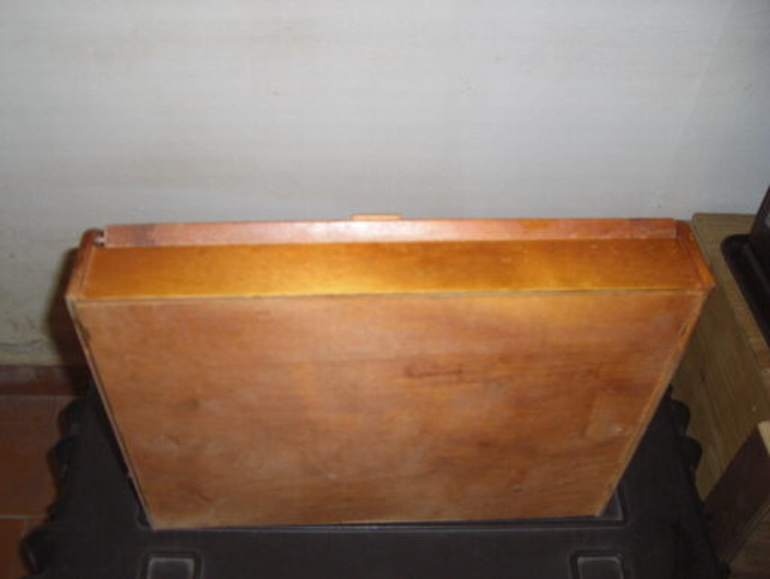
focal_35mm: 38
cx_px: 385
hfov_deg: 48.9
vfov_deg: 37.8
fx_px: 846
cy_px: 290
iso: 200
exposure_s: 1/60
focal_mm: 6.2
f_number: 2.7
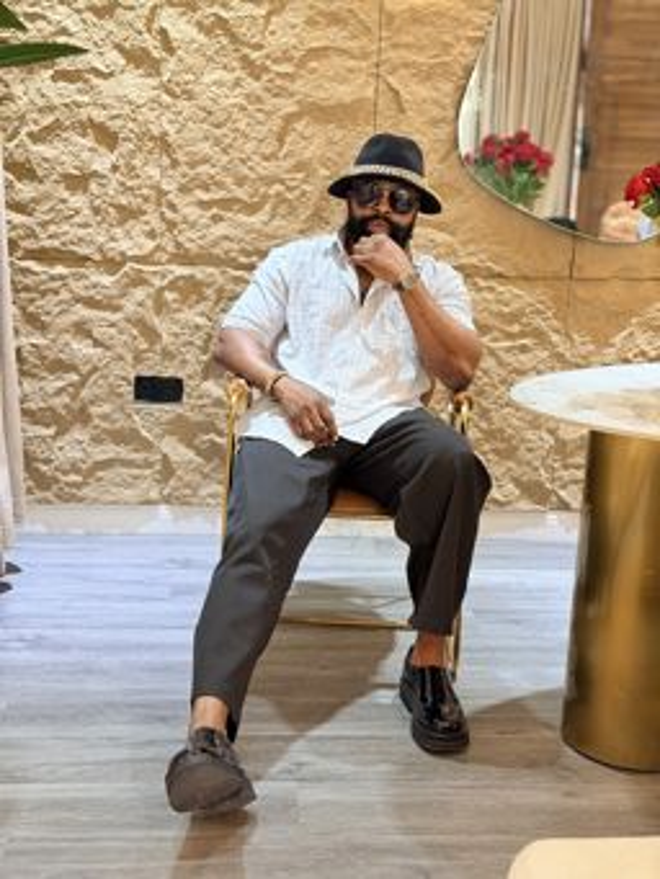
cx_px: 330
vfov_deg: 39.6
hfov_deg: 30.3
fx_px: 1219
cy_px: 440
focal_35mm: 48
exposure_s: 1/33
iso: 200
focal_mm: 6.76
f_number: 1.78
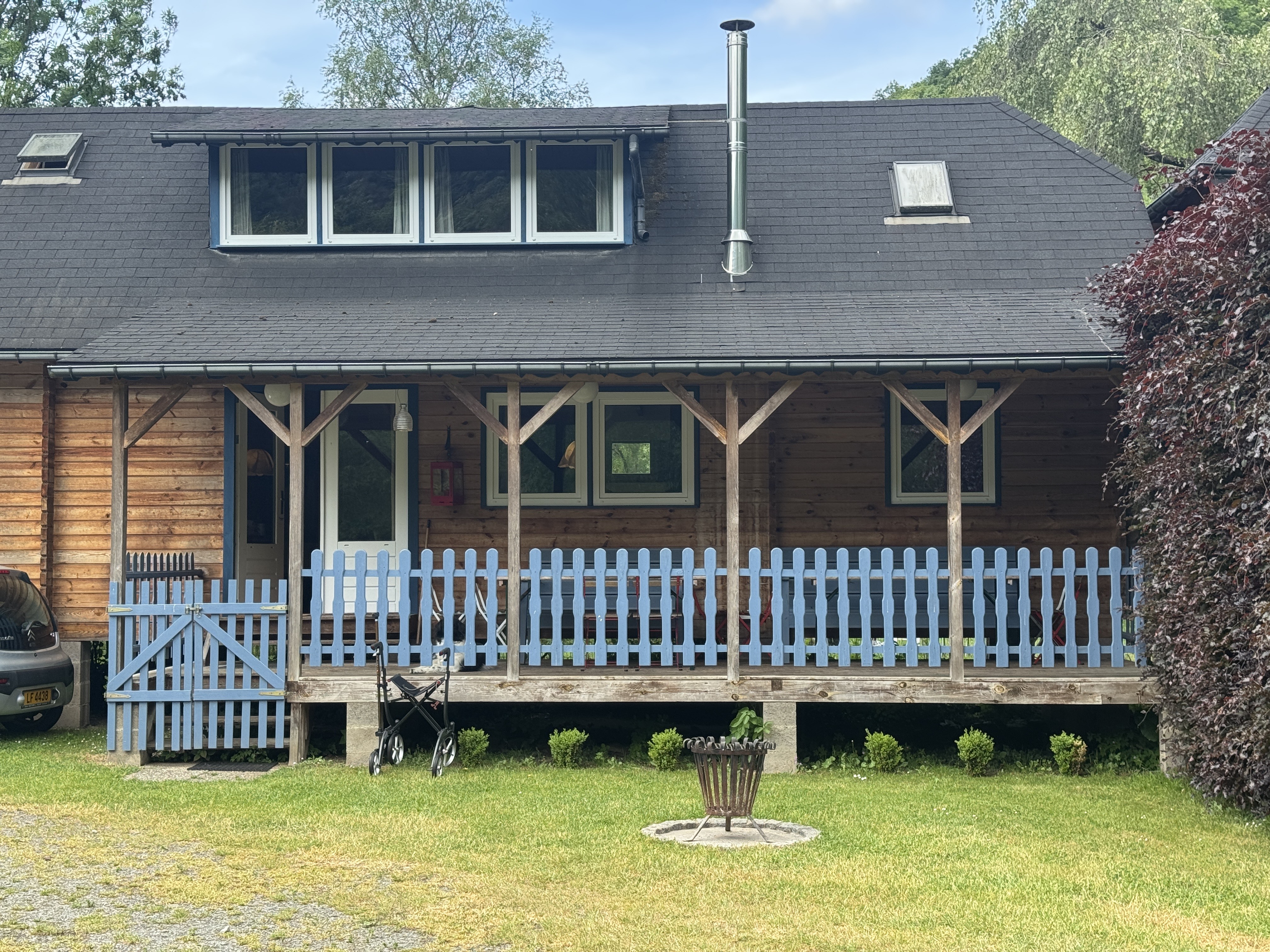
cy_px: 476
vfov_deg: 30.3
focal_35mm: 48
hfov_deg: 39.7
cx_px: 635
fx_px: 1761
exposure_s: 1/888
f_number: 1.78
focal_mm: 6.76
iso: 64
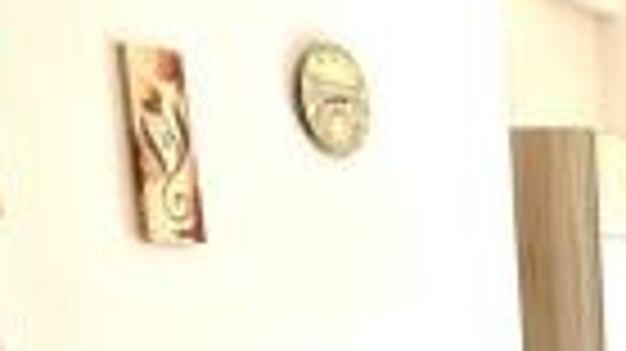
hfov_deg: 24.0
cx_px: 860
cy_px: 558
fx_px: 1244
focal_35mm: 75
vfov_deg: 14.7
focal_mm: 6.86
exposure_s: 1/100
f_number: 1.78
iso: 100
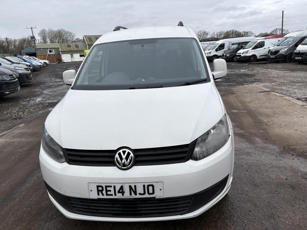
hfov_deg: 67.3
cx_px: 154
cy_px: 115
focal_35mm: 26
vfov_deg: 53.1
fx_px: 231
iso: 50
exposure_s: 1/1550
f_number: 1.6
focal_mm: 5.96
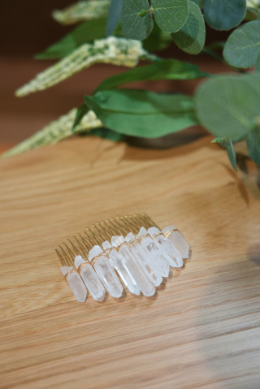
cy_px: 194
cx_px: 130
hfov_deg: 21.6
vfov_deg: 31.9
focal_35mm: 63
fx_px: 681
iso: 640
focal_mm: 63
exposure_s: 1/125
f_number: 4
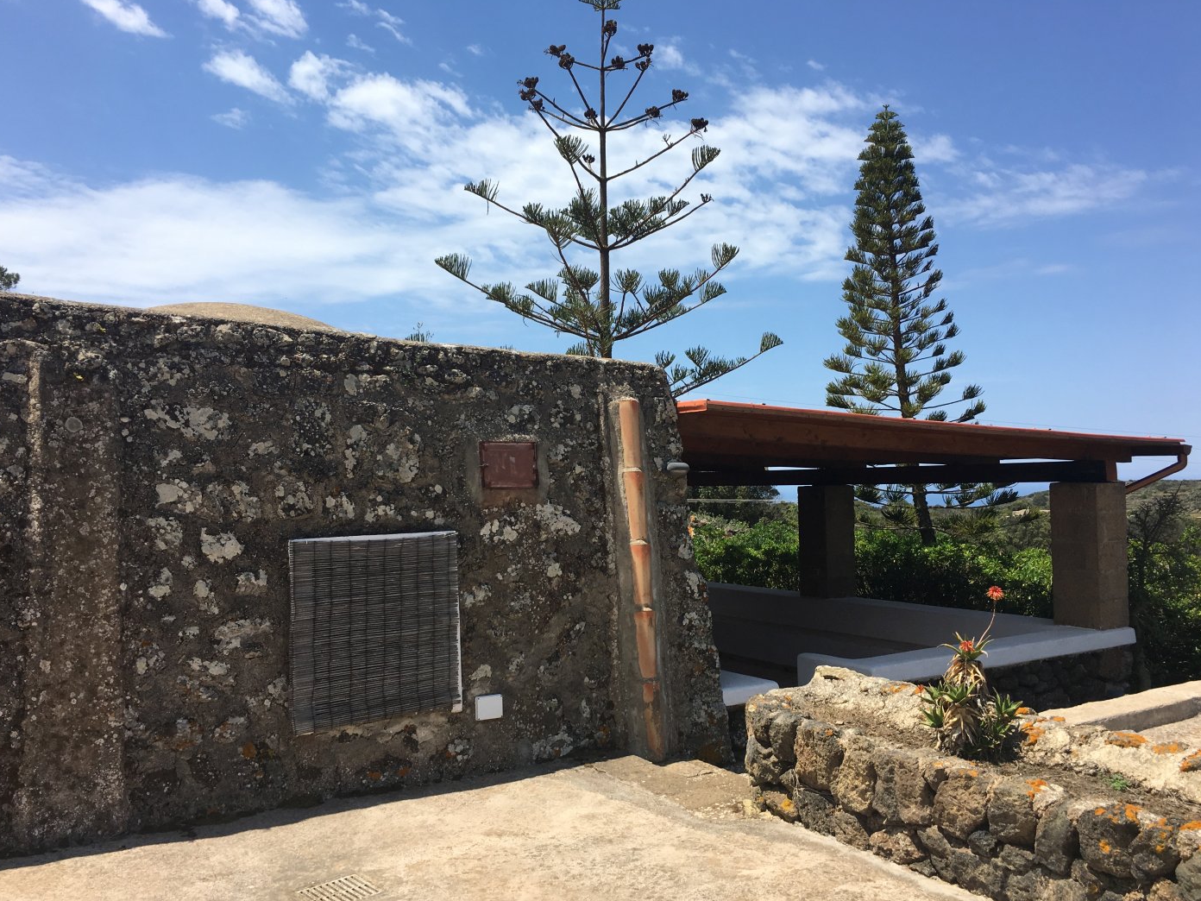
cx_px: 612
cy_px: 456
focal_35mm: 30
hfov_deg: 60.0
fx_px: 1041
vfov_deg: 46.8
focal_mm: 4.15
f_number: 2.2
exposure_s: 1/1709
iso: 25
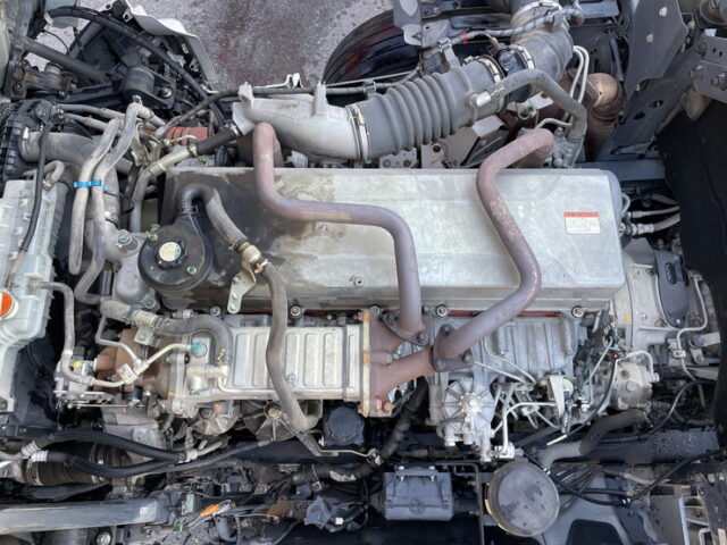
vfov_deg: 53.1
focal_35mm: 26
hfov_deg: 67.3
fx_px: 546
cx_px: 364
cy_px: 272
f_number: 1.6
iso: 80
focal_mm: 4.2
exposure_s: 1/121
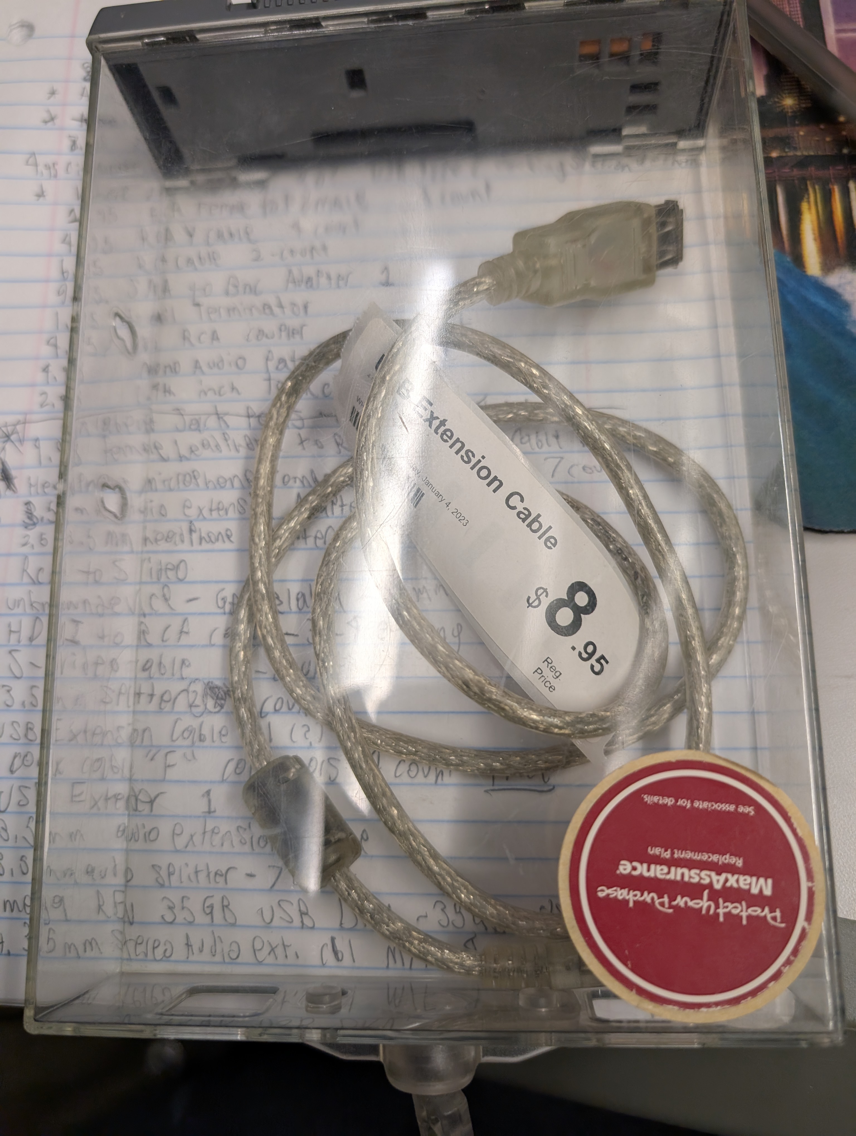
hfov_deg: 56.9
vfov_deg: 71.5
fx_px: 789
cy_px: 568
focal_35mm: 24
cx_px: 428
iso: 166
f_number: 1.68
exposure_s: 1/120
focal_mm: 6.9
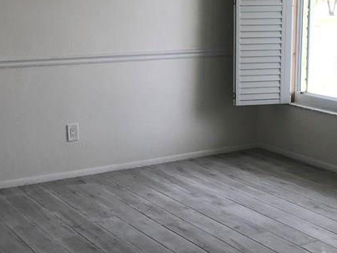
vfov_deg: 21.3
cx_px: 230
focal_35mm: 69
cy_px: 107
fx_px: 672
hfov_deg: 28.0
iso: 20
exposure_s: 1/158
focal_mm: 3.99
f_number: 1.8
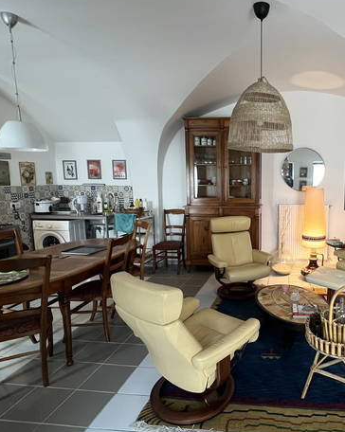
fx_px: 281
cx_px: 264
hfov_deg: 59.2
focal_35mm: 22
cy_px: 222
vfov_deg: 75.1
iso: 320
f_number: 1.8
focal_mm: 1.57
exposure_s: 1/50
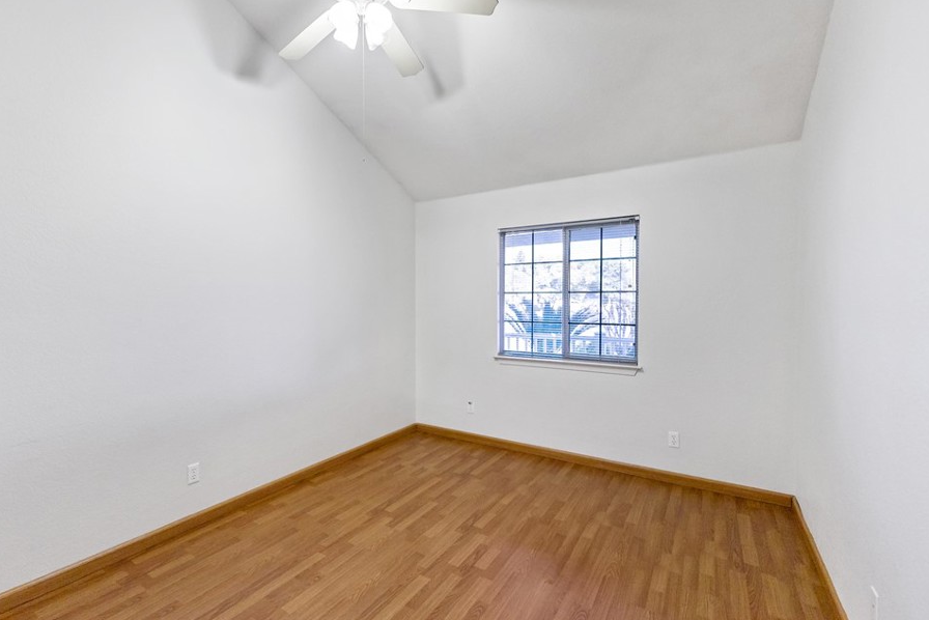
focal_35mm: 16
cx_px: 420
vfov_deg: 73.8
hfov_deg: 96.4
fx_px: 413
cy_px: 311
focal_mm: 14
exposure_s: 1/160
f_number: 2.8
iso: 1250
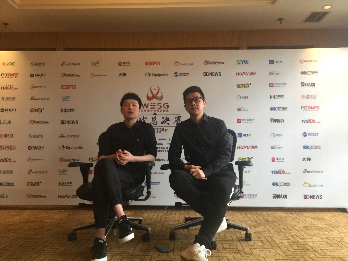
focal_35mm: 29
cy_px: 130
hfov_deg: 61.7
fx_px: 292
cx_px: 174
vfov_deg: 48.2
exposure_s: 1/17
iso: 50
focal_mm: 4.15
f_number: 2.2
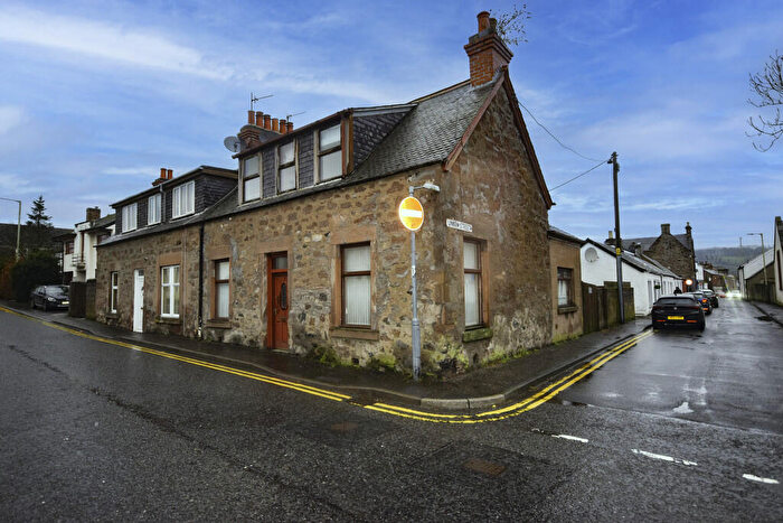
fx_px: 457
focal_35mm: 21
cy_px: 262
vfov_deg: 59.5
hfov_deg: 81.2
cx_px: 392
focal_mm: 14
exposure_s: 1/80
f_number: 4.8
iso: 800
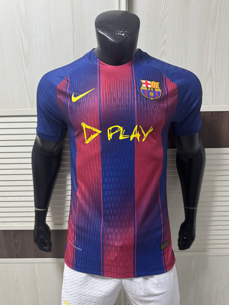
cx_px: 114
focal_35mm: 25
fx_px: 221
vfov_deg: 69.4
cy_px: 148
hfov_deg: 54.9
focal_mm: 6.76
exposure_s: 1/60
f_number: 1.78
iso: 400
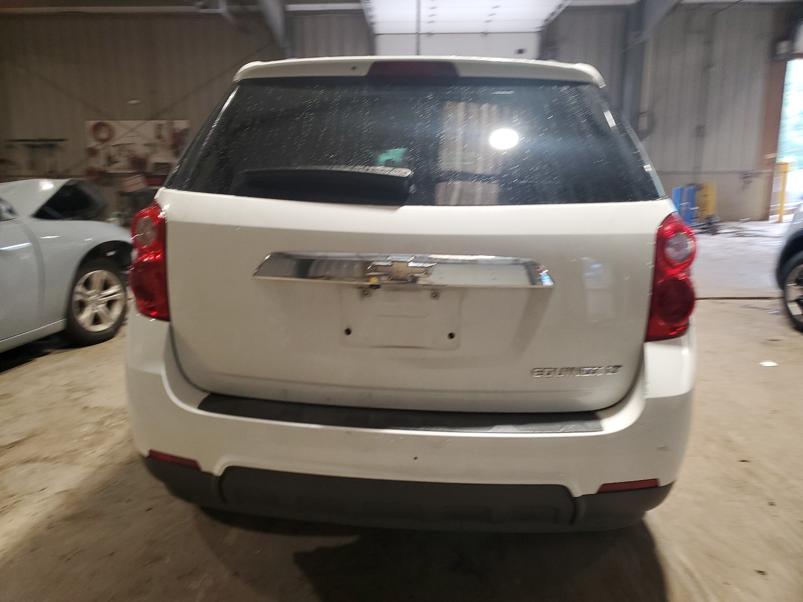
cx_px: 402
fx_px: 603
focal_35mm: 26
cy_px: 301
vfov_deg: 53.1
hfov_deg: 67.3
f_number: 1.5
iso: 109
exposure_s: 1/60.2
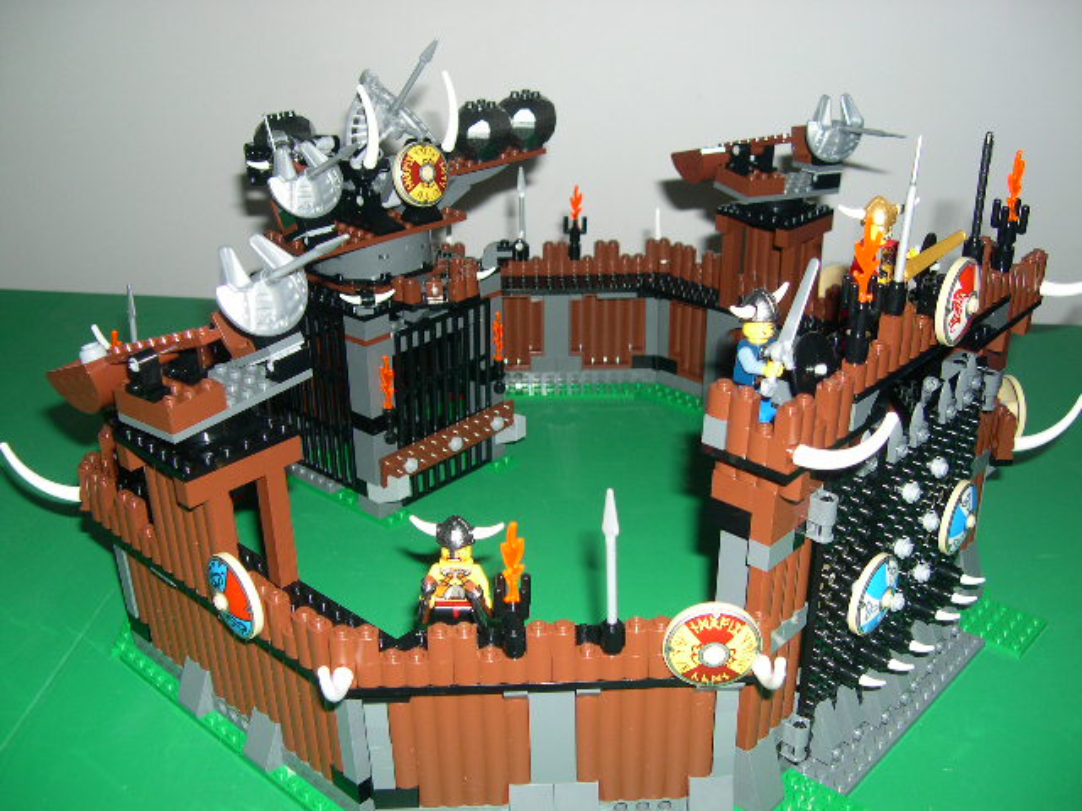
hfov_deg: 49.0
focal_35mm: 38
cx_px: 541
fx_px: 1188
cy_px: 406
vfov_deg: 37.7
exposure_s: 1/60
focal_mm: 8
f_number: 2.8
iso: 100
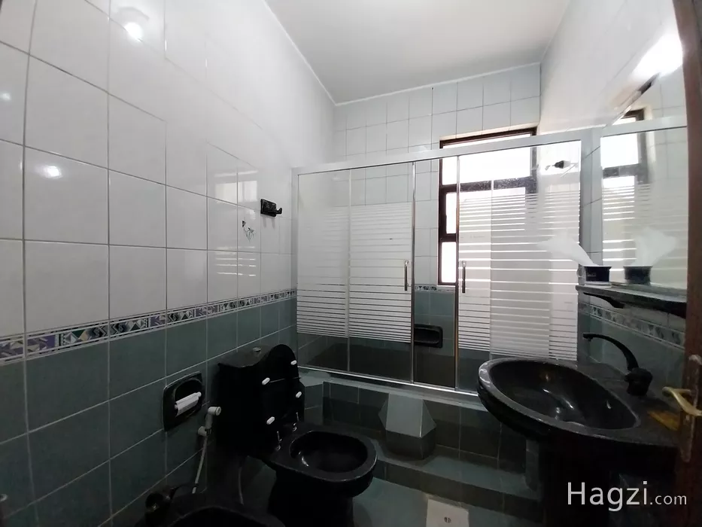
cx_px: 351
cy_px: 264
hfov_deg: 106.2
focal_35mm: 13
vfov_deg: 89.9
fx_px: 264
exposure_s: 1/33
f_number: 2.2
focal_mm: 1.3
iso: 200
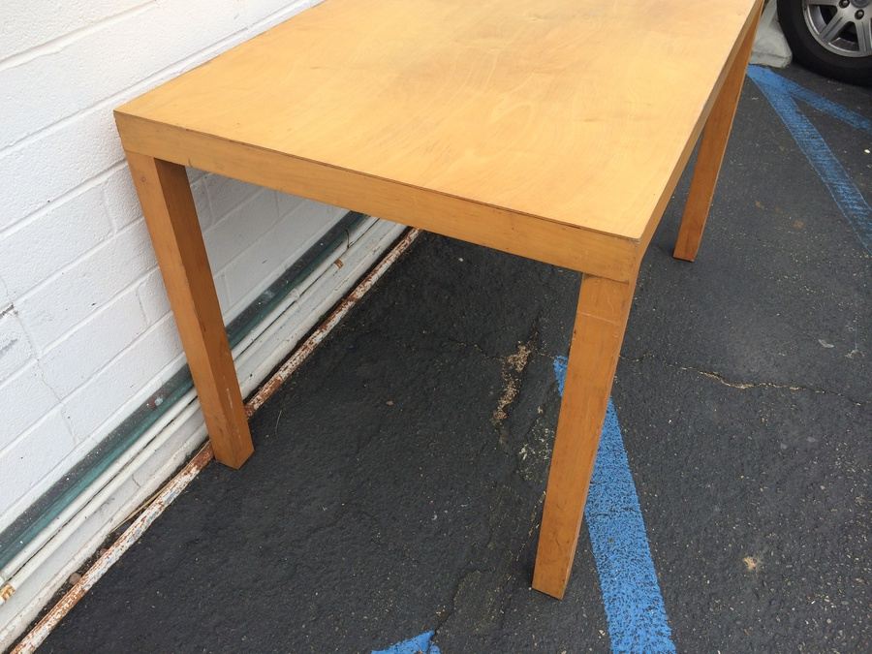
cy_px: 327
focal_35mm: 30
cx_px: 436
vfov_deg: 46.8
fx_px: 756
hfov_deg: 60.0
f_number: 2.2
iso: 32
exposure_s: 1/805
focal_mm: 4.12
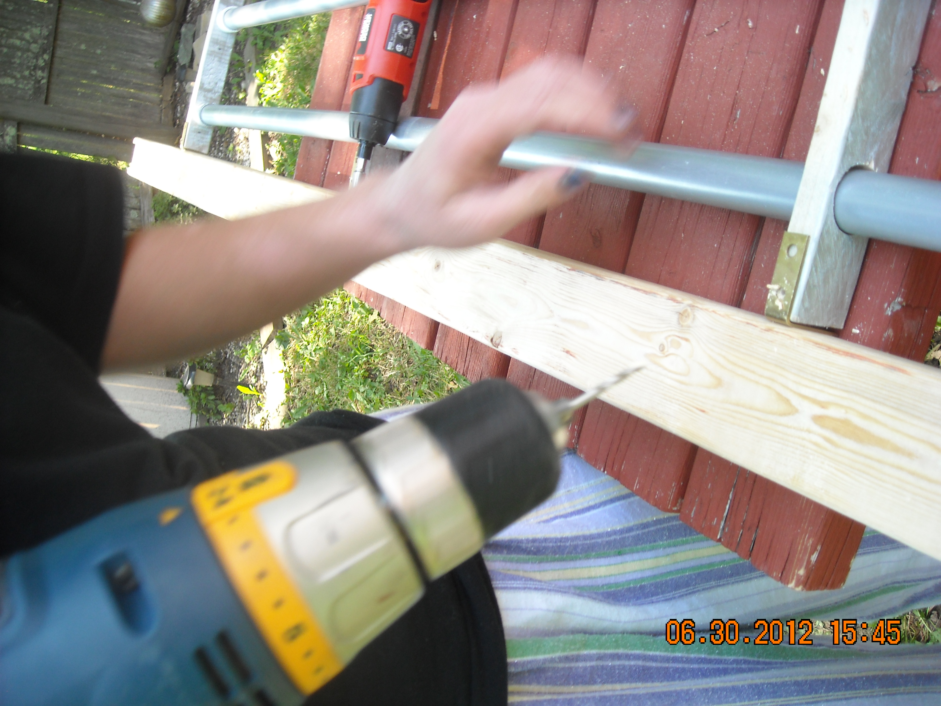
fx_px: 951
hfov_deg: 52.6
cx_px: 470
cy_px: 353
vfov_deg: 40.7
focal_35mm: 35
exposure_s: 1/60
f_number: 2.8
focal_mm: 5.7
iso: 95
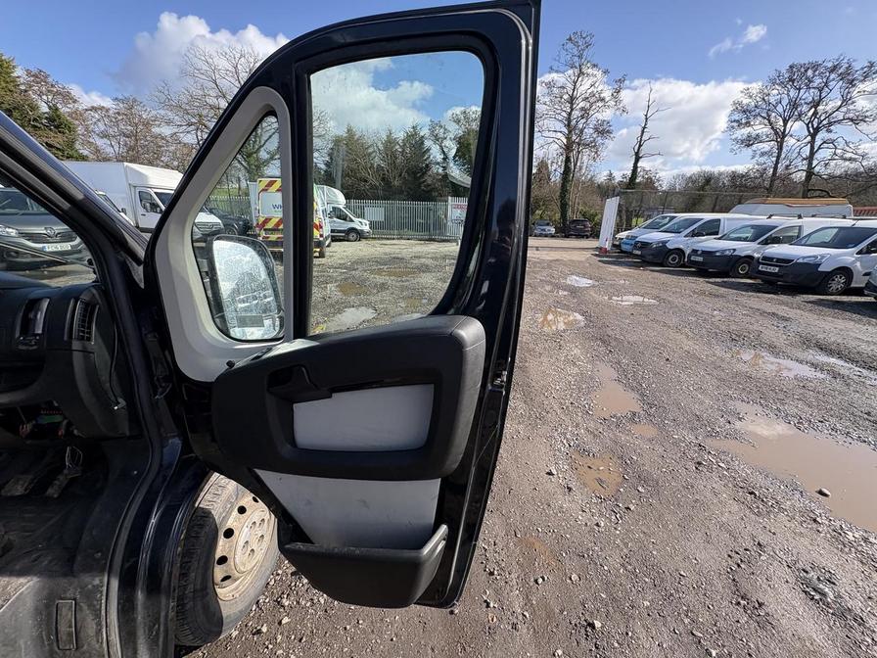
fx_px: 355
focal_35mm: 14
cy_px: 329
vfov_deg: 85.7
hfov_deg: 102.1
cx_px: 438
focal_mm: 2.22
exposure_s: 1/587
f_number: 2.2
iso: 50
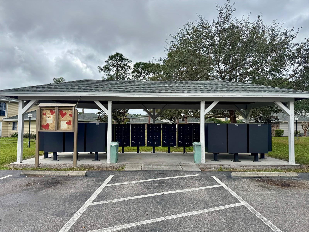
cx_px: 154
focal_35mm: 24
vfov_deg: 56.8
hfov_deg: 71.6
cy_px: 116
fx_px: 214
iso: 80
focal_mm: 6.76
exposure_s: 1/1980
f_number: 1.78
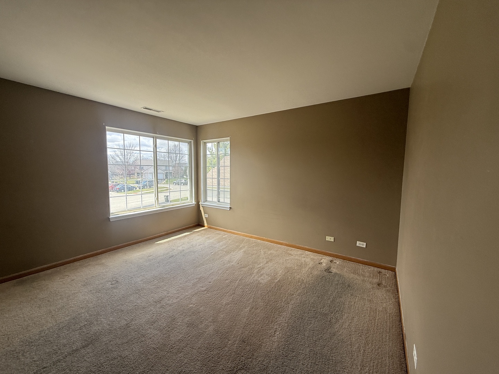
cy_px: 187
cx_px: 250
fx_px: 202
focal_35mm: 14
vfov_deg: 85.7
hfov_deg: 102.1
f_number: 2.2
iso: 50
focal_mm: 2.22
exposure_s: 1/232
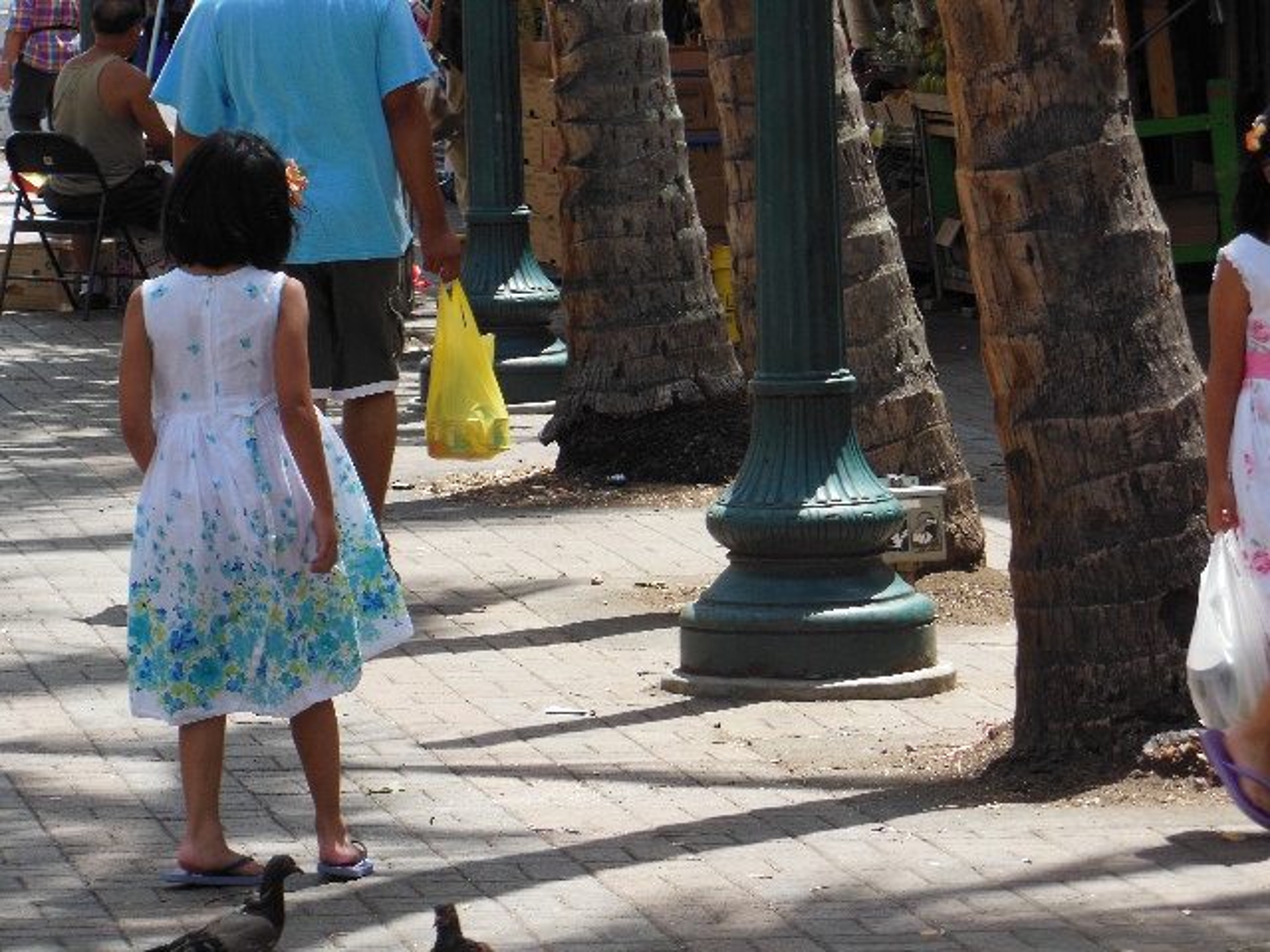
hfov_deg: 9.0
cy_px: 476
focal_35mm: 220
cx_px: 635
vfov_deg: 6.8
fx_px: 8071
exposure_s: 1/200
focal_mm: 39.3
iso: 125
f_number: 5.9
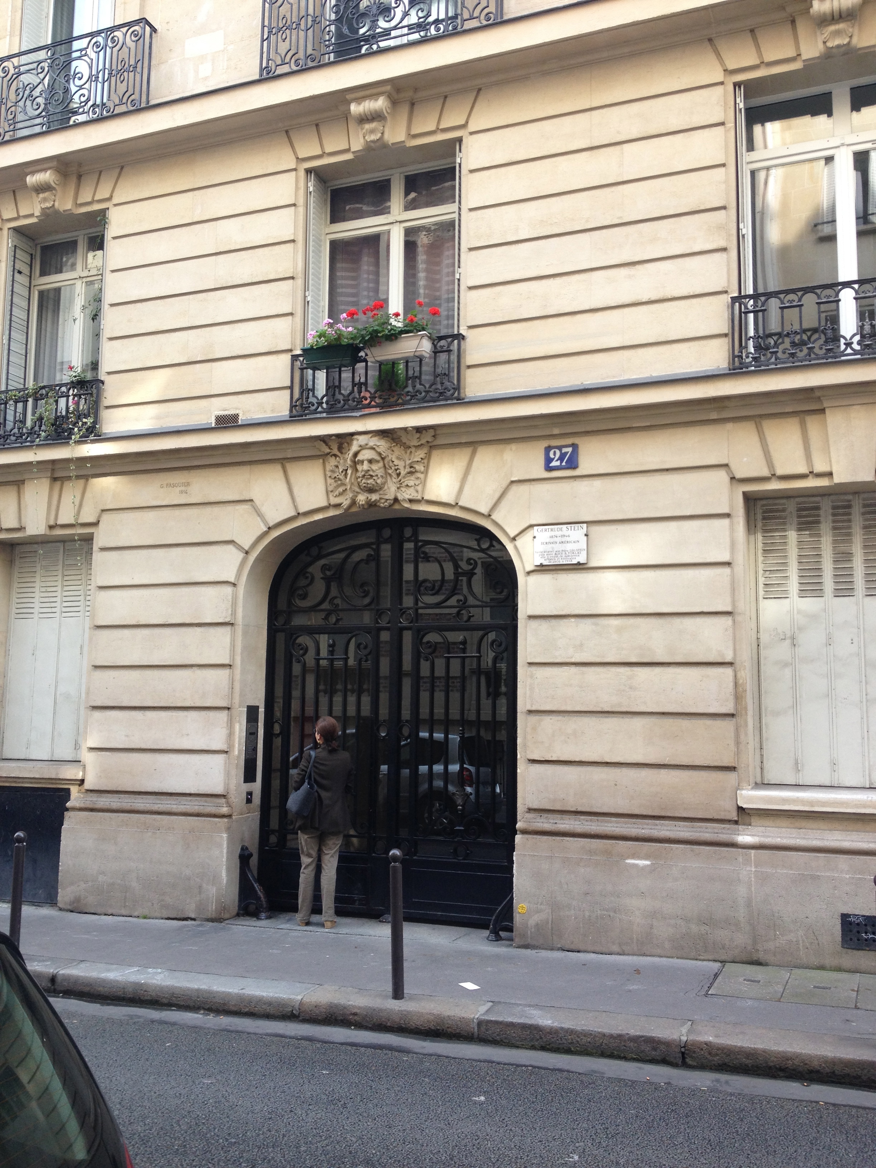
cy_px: 584
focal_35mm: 35
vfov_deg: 52.6
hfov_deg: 40.7
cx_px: 438
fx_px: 1181
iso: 50
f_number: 2.4
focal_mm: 4.28
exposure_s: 1/121
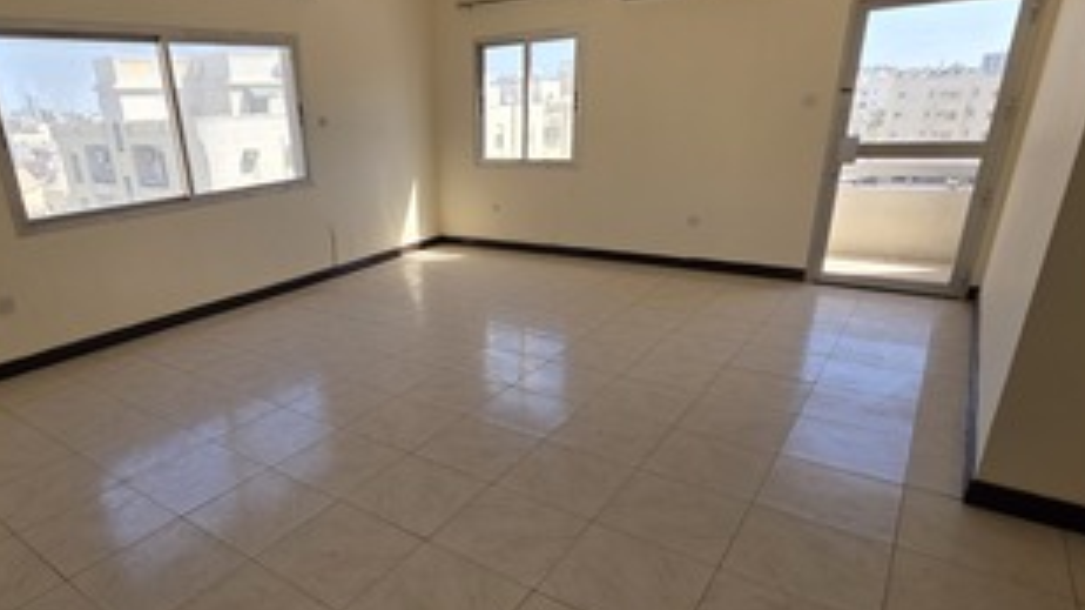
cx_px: 421
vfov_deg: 53.3
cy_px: 354
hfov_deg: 82.6
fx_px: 604
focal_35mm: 21
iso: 20
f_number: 1.9
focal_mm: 2.2
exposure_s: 1/114
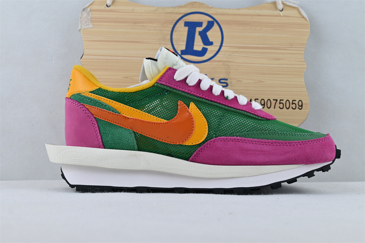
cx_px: 182
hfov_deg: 43.0
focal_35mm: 46
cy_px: 122
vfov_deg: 29.4
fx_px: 464
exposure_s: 1/80
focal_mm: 30.5
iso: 100
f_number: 4.8
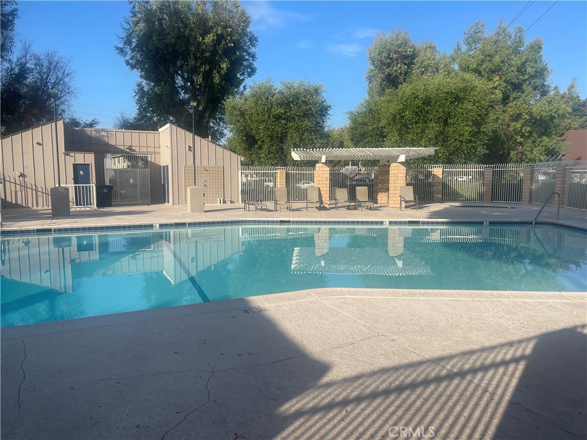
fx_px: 441
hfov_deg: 67.3
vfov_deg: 53.1
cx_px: 294
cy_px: 220
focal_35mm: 26
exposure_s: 1/4525
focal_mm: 5.1
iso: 50
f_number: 1.6
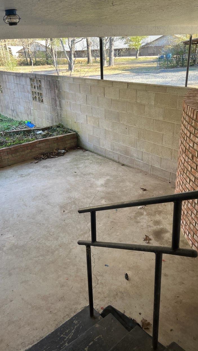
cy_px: 178
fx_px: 271
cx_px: 95
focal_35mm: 29
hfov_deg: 40.2
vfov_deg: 66.1
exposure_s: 1/122
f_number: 1.6
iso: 64
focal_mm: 5.1
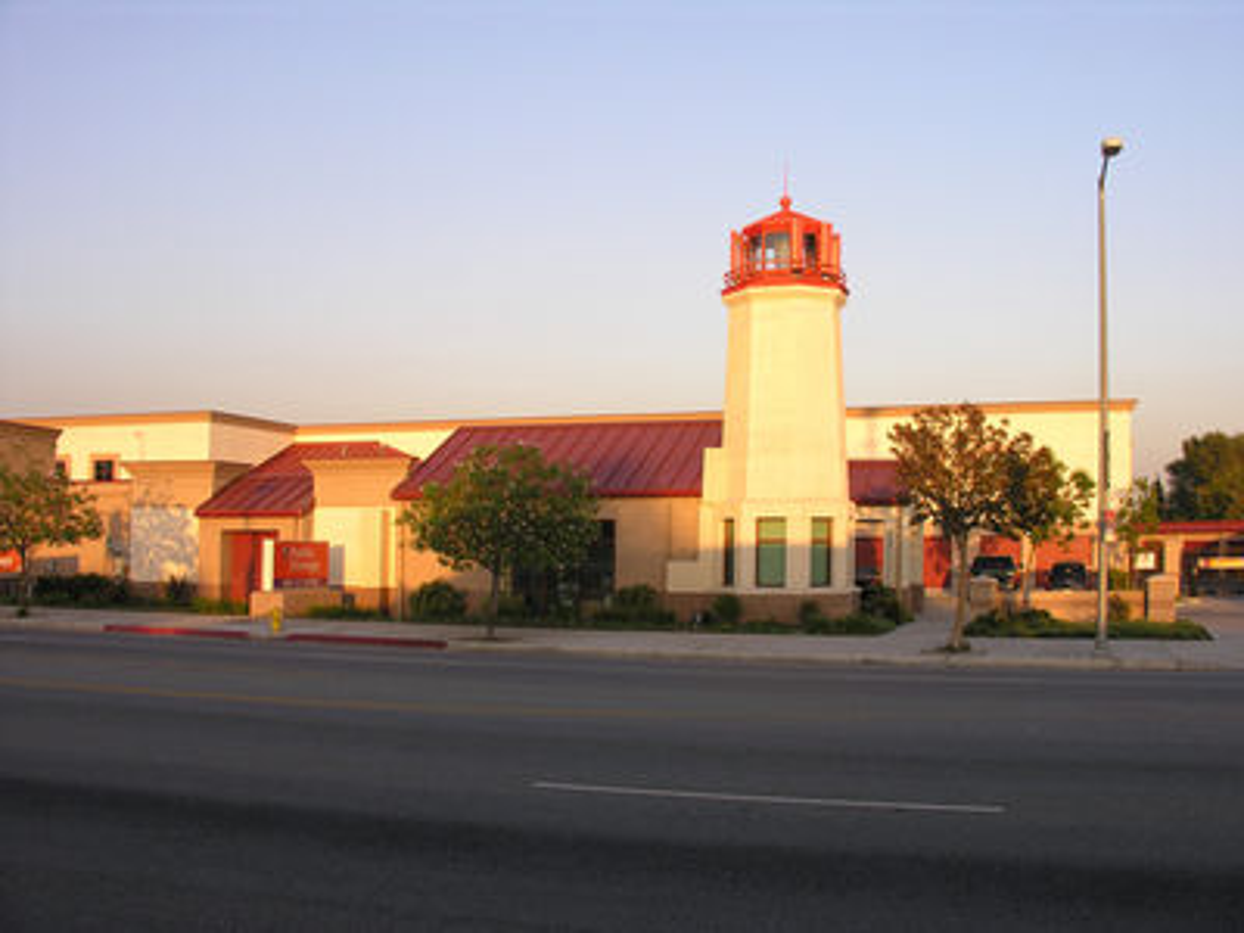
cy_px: 466
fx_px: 1258
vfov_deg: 40.7
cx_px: 622
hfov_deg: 52.6
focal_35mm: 35
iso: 50
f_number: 4.5
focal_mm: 8.9
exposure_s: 1/132
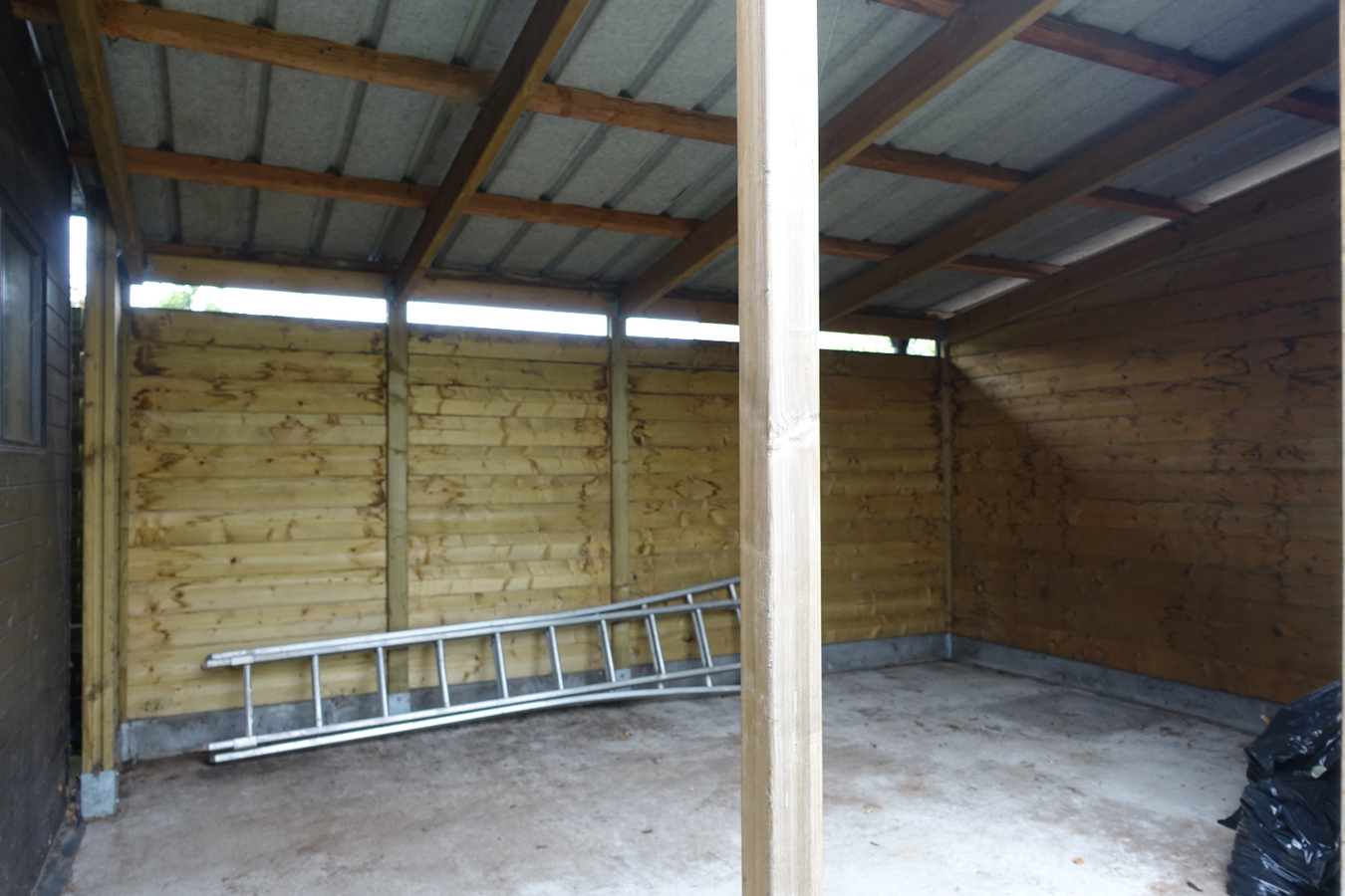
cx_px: 672
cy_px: 448
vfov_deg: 53.1
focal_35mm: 24
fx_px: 897
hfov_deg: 73.7
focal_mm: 8.8
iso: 125
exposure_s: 1/30
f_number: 2.8
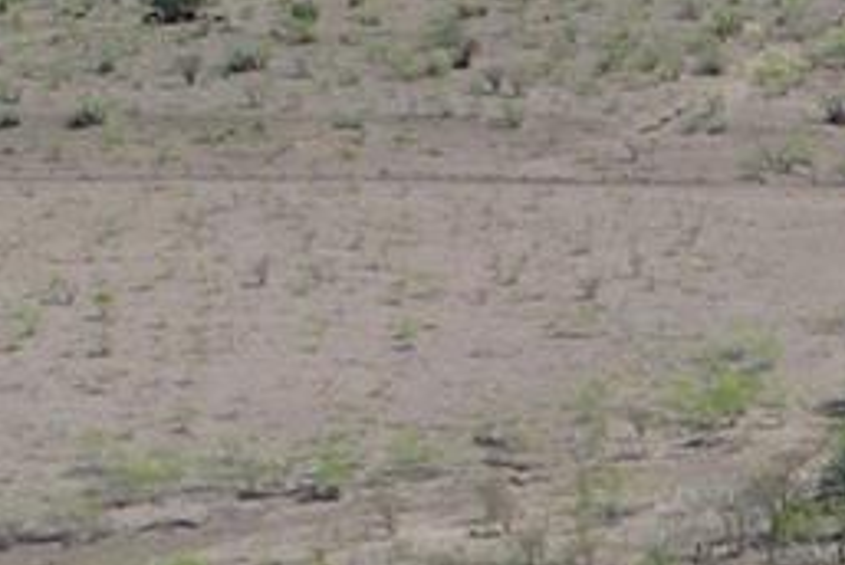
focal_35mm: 175
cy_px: 1496
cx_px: 1733
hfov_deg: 10.7
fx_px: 4112
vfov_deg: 7.2
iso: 100
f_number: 2.8
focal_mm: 8.38
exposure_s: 1/1600
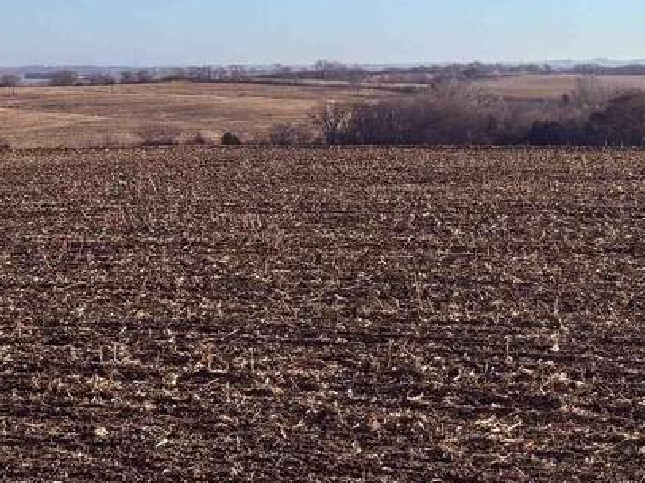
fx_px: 1527
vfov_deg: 18.0
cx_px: 782
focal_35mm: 82
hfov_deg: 22.0
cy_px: 235
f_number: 1.6
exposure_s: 1/3125
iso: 50
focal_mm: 5.96
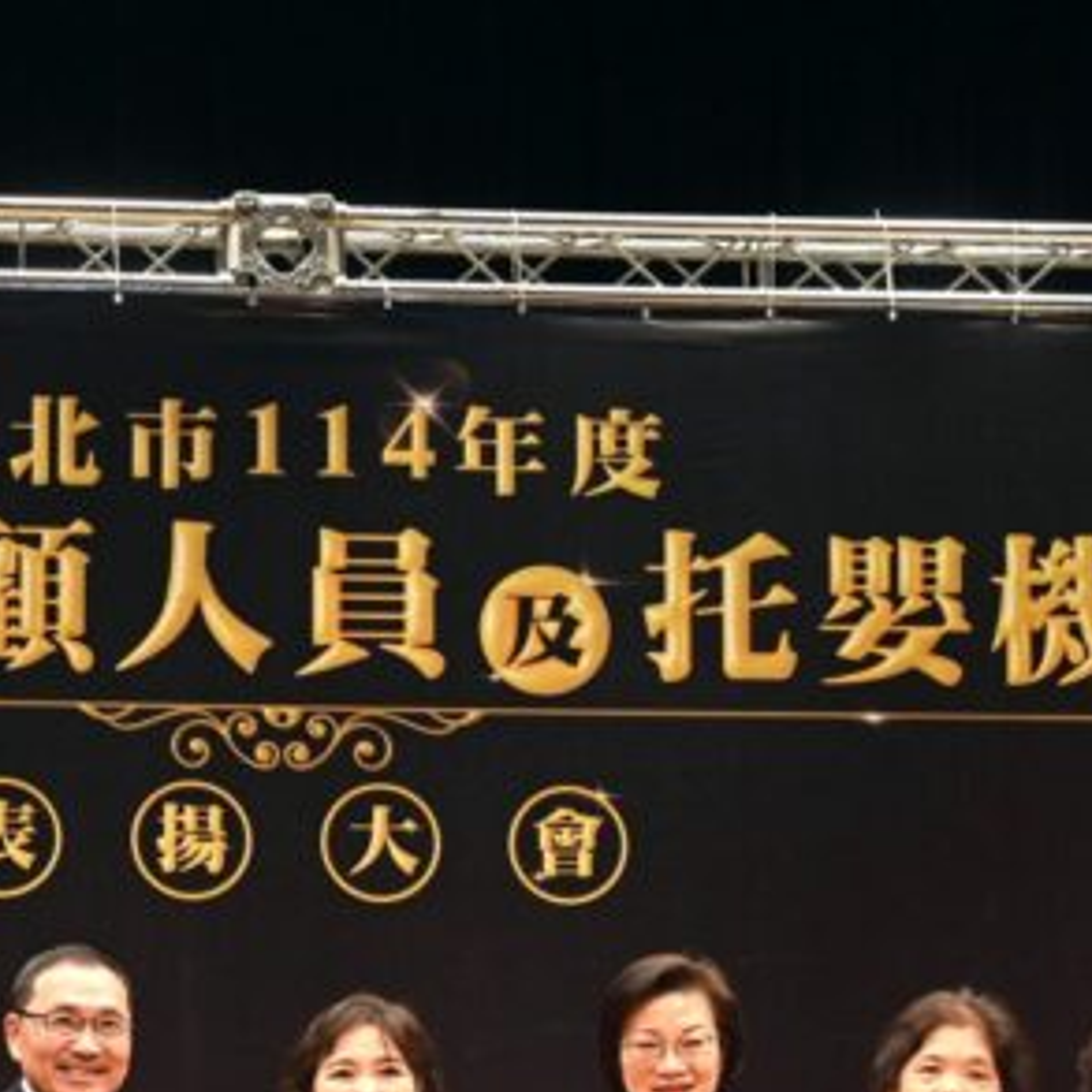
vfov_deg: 17.8
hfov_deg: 18.2
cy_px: 1150
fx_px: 3391
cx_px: 265
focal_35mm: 95
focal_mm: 32
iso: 320
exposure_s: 1/125
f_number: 4
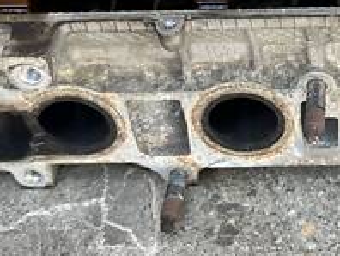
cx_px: 357
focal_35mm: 84
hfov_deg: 22.2
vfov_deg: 17.1
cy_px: -19
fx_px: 826
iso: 40
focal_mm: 5.1
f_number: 1.6
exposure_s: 1/122
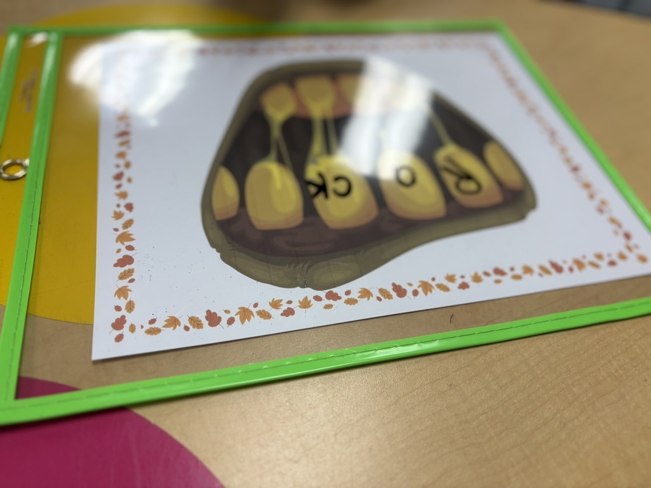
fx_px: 489
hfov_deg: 67.3
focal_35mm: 26
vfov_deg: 53.1
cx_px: 326
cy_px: 244
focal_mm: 5.96
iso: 80
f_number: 1.6
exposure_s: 1/120
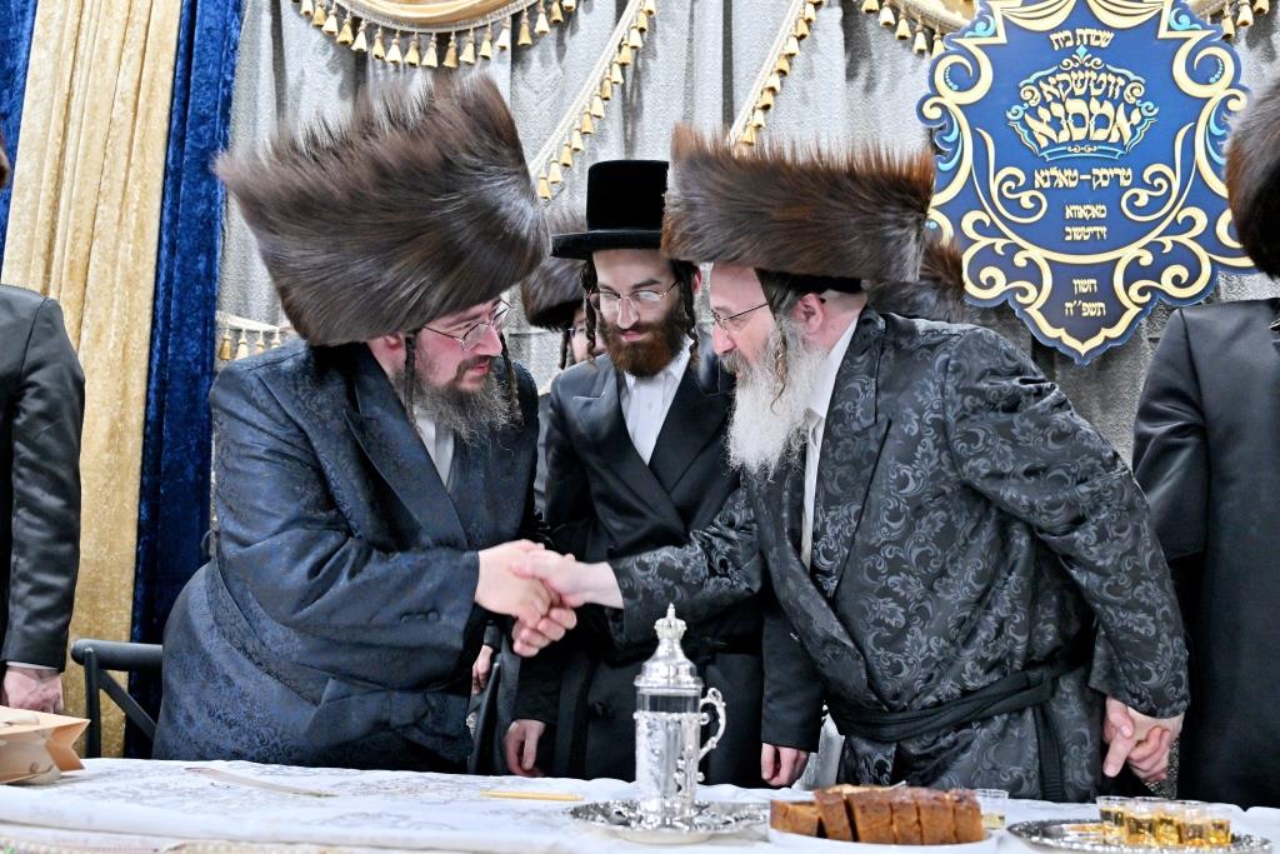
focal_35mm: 35
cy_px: 427
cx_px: 640
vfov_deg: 37.9
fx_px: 1245
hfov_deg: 54.4
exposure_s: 1/160
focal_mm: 35
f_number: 4
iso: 1600
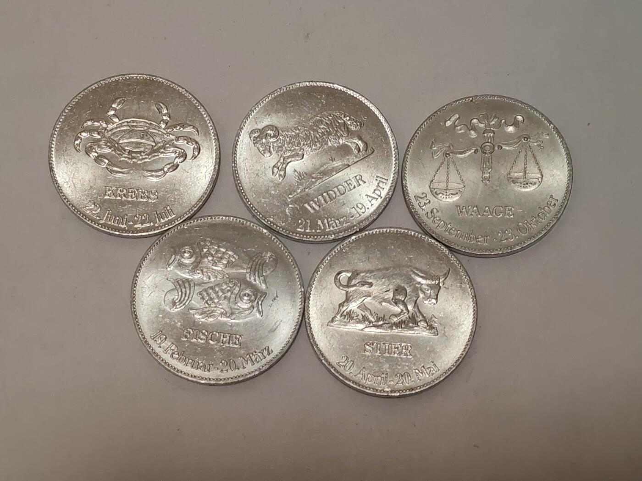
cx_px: 321
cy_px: 240
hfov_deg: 28.6
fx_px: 1261
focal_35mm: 68
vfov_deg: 21.6
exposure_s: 1/100
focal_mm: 5.52
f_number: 1.95
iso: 400
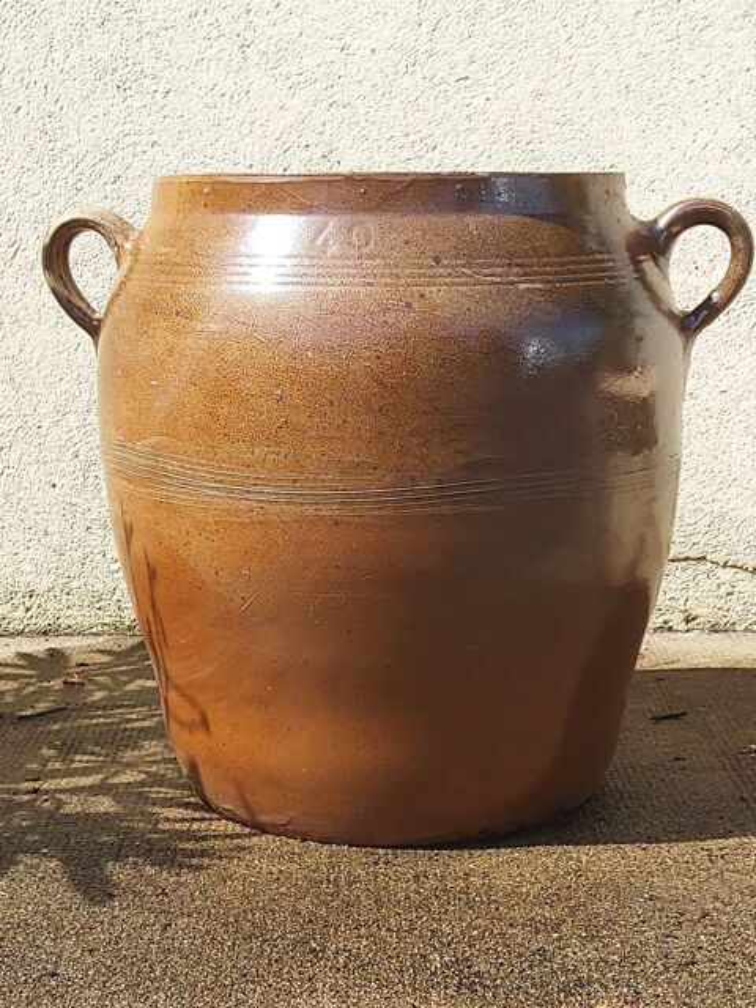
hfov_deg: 53.1
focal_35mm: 26
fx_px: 757
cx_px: 378
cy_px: 504
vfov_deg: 67.3
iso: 40
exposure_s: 1/739
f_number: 2
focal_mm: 3.08
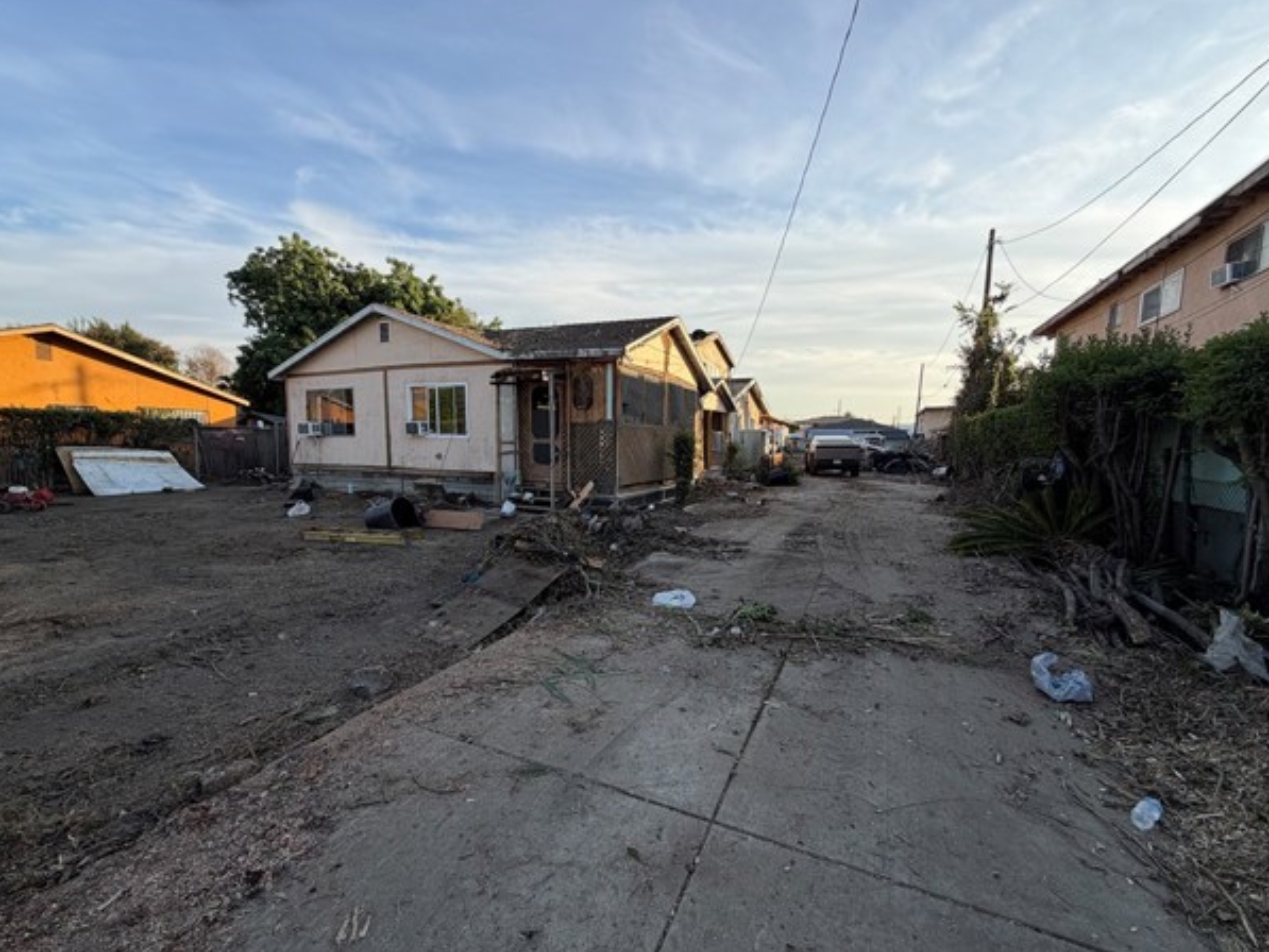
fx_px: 550
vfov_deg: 81.7
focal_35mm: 15
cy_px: 497
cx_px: 636
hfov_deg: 98.2
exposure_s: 1/770
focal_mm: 2.22
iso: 40
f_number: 2.2
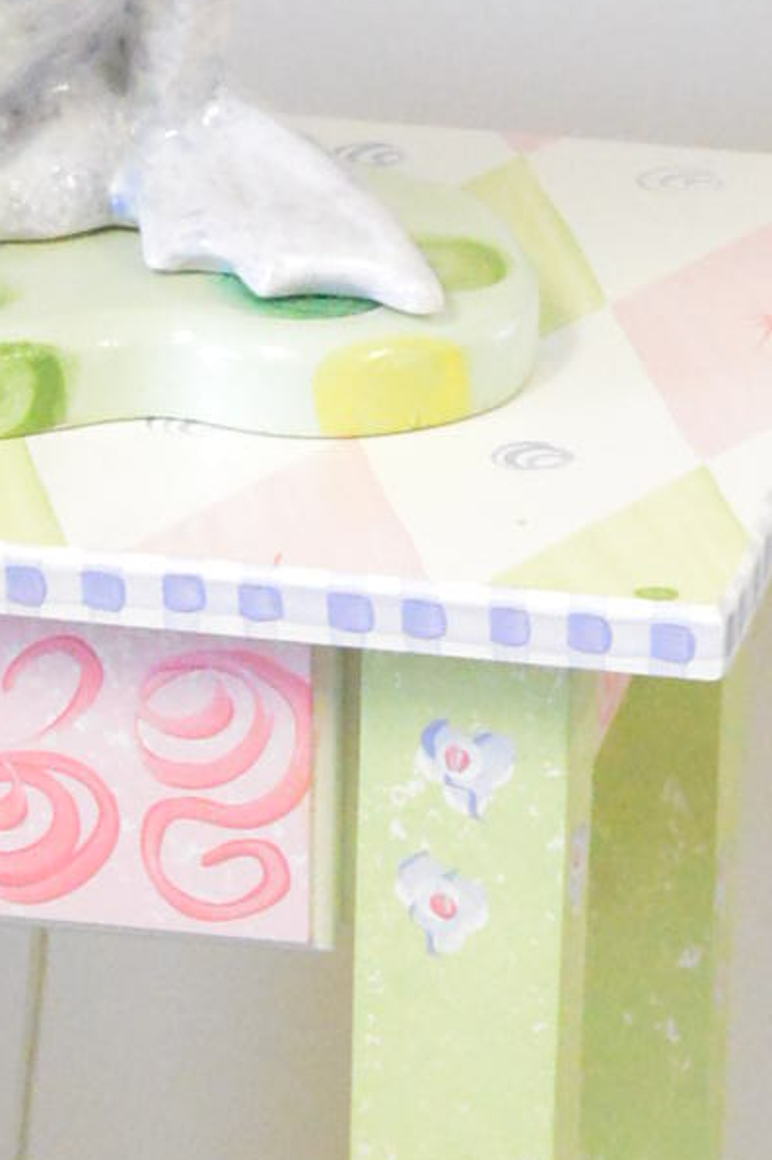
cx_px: 25
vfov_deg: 7.8
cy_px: 626
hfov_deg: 5.2
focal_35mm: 265
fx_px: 8523
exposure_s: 1/50
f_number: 6.3
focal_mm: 35
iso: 6400
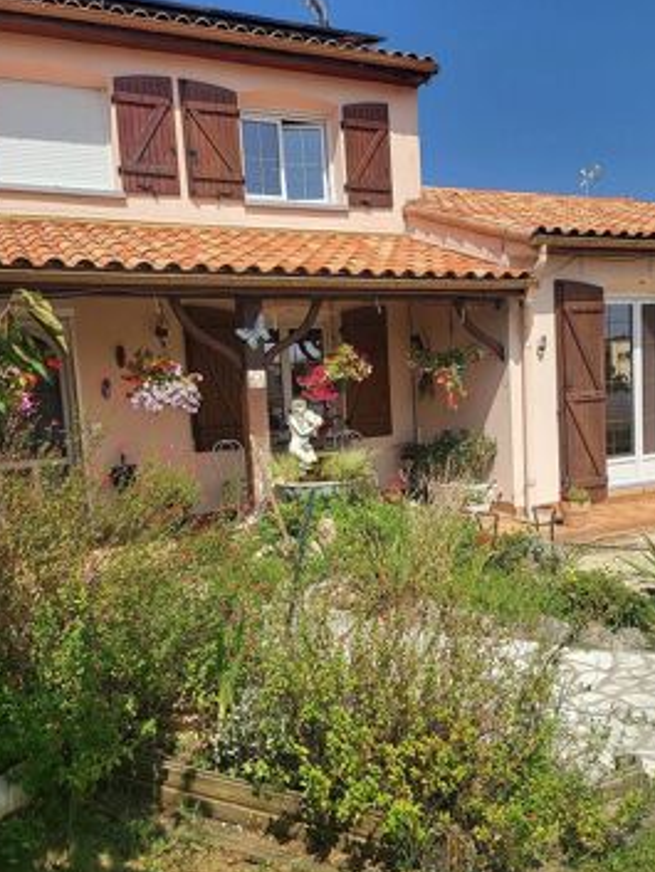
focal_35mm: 29
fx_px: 731
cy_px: 478
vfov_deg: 61.5
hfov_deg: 48.2
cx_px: 339
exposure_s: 1/2122
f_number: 1.8
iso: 40
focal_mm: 5
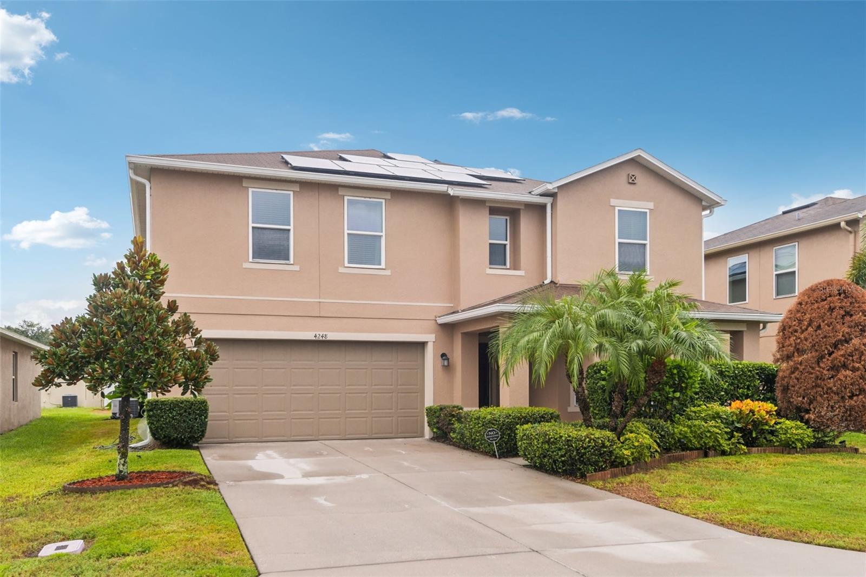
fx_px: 746
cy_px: 288
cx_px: 433
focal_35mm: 31
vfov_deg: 42.3
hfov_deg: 60.3
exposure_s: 1/160
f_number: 8
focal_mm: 31
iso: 400
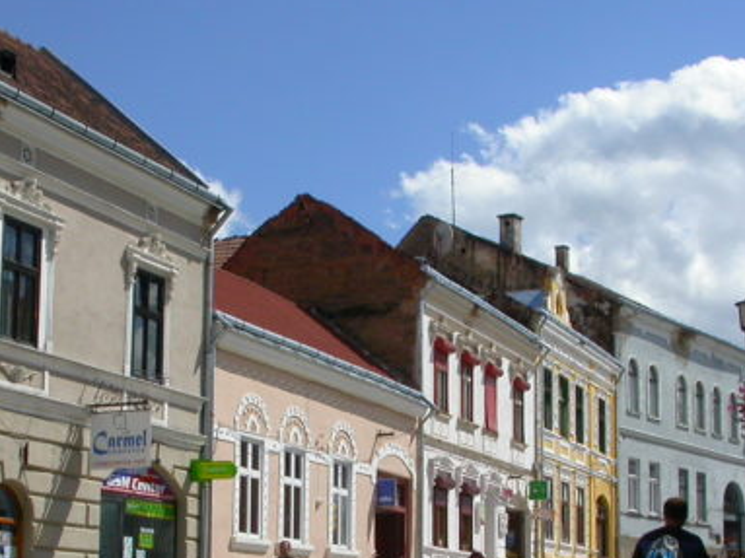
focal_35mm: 69
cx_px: 333
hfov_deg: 28.2
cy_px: 422
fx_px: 1485
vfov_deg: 21.1
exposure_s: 1/599
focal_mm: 7.85
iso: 100
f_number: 7.5
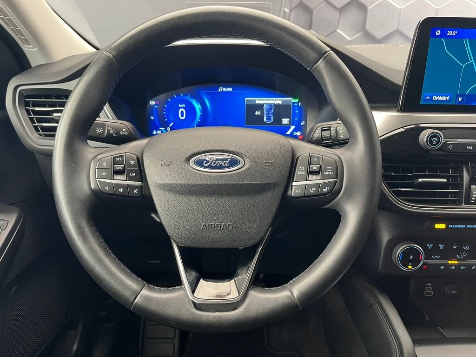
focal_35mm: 26
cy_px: 178
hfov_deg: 67.3
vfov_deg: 53.1
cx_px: 238
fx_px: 358
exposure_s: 1/60
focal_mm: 5.1
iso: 250
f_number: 1.6
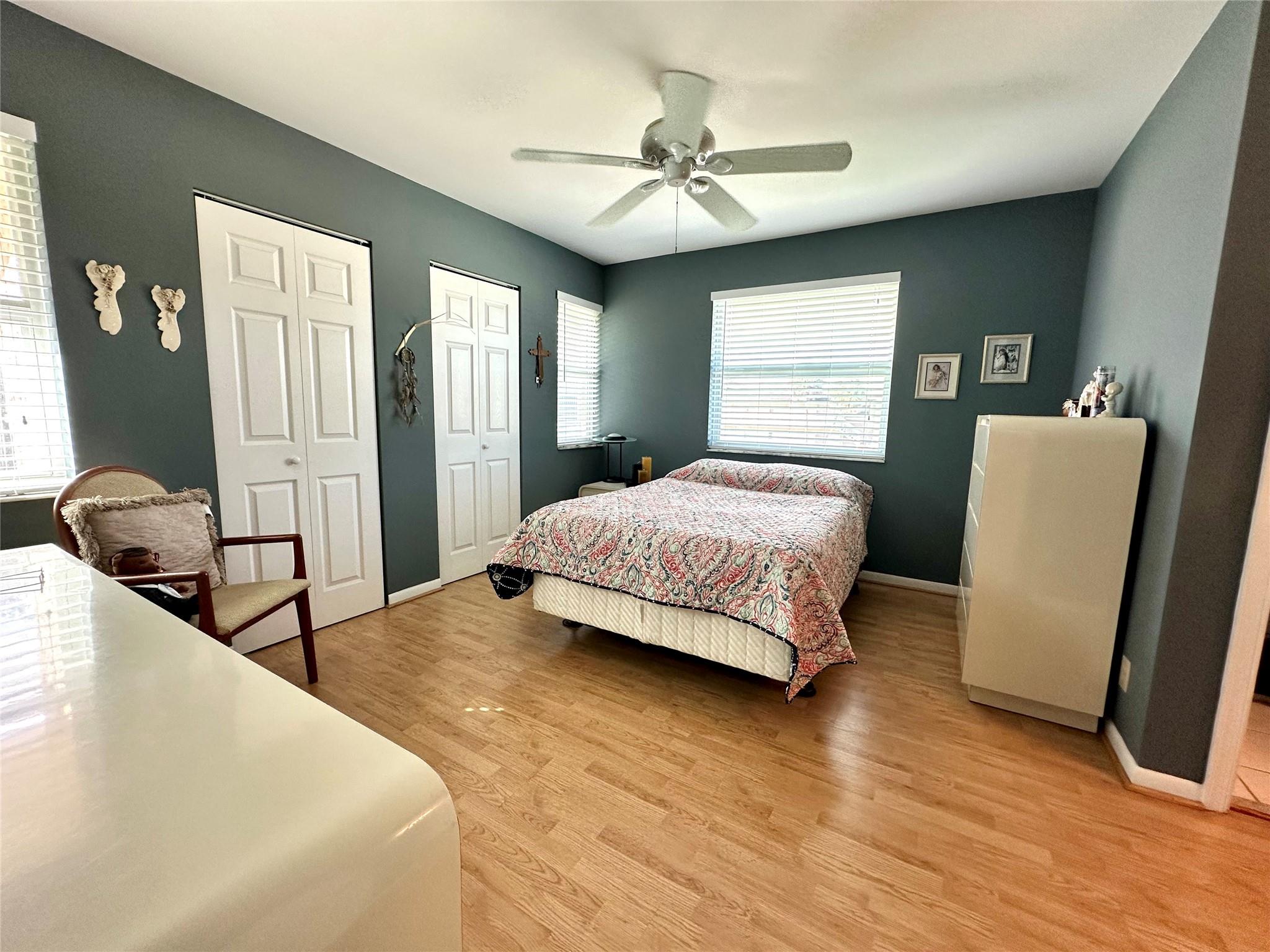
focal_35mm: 14
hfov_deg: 102.1
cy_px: 476
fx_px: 514
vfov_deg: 85.7
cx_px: 635
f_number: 2.2
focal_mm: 2.22
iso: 160
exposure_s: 1/120
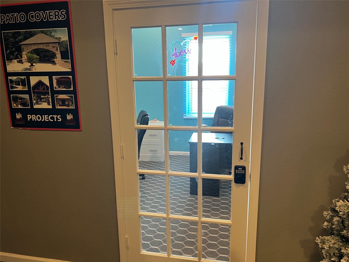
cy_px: 131
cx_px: 174
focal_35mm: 26
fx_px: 262
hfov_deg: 67.3
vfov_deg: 53.1
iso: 160
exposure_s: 1/59
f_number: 1.5
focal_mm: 5.7
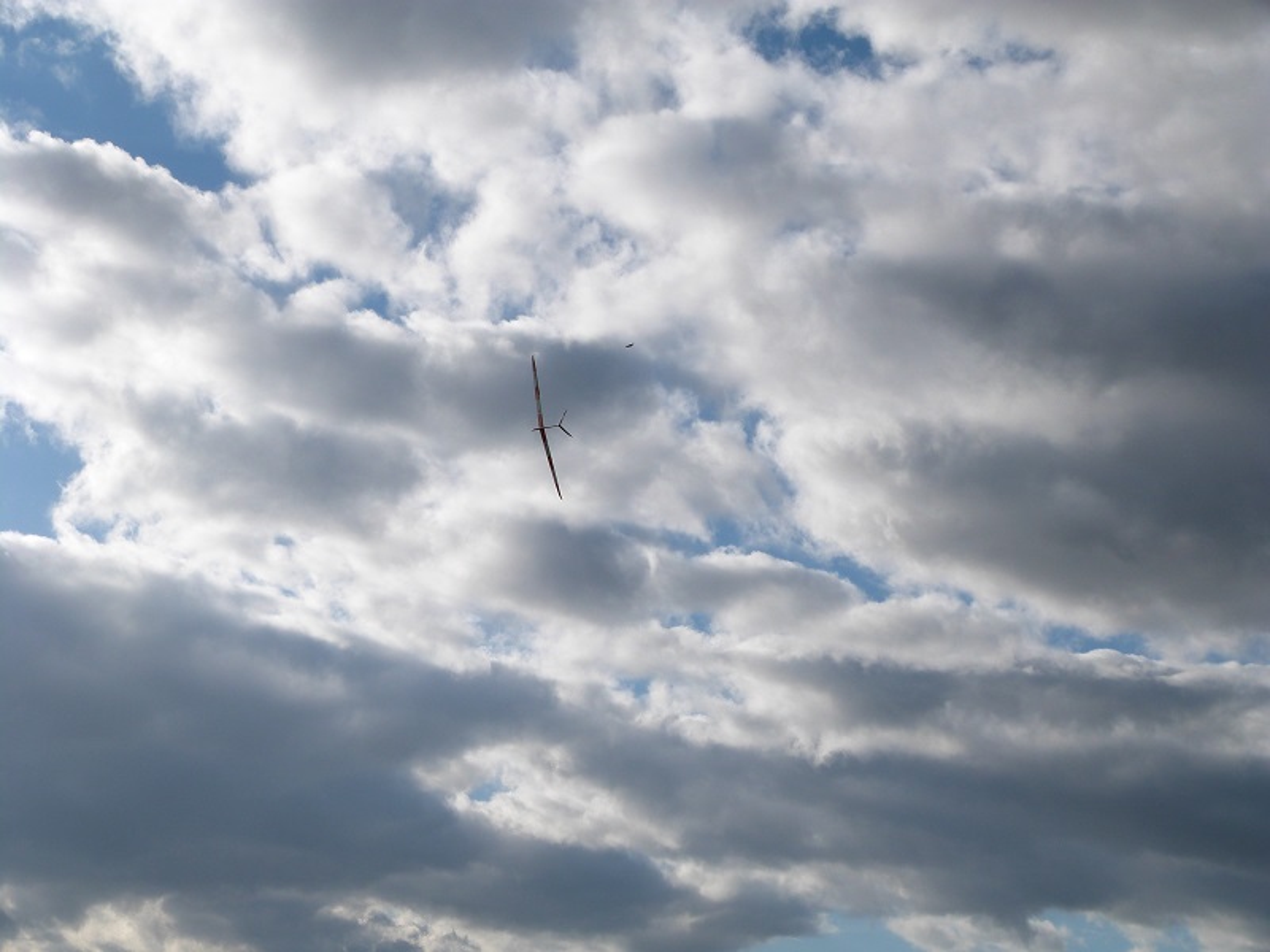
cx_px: 635
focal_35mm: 66
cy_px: 476
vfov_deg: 22.3
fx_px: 2421
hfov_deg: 29.4
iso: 100
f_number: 5.6
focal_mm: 11.8
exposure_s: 1/1300
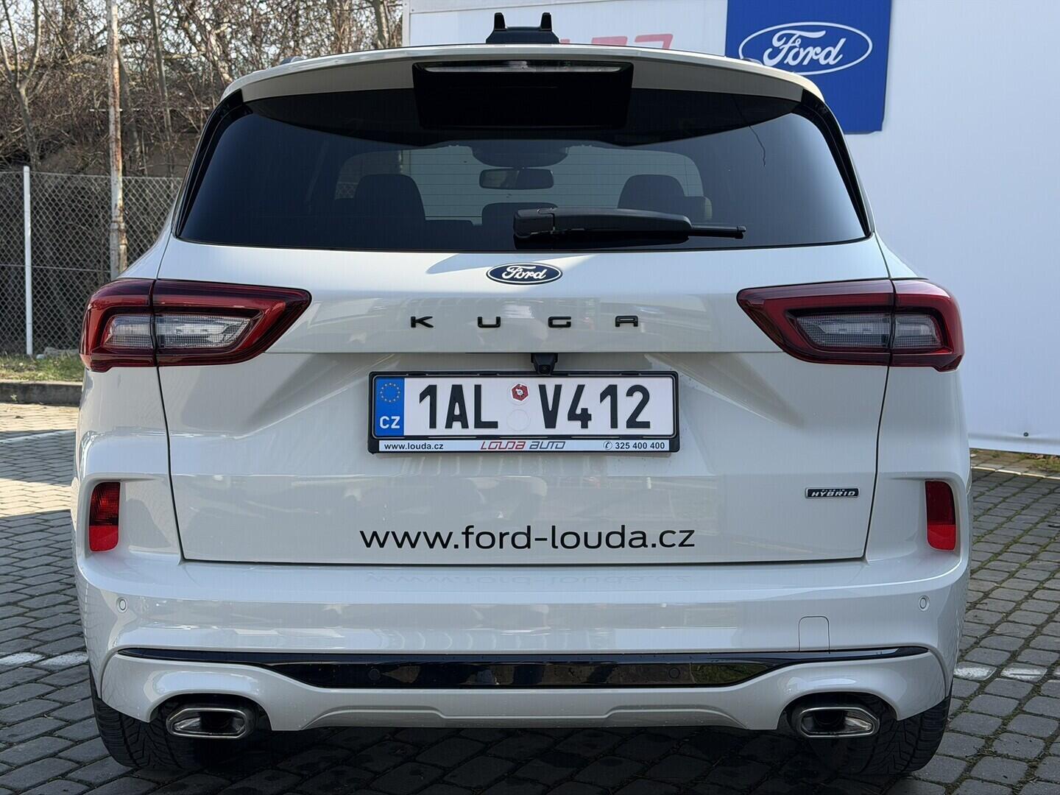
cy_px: 398
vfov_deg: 30.3
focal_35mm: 48
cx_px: 530
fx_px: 1470
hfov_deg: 39.7
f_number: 1.78
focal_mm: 6.76
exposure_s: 1/1543
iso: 64
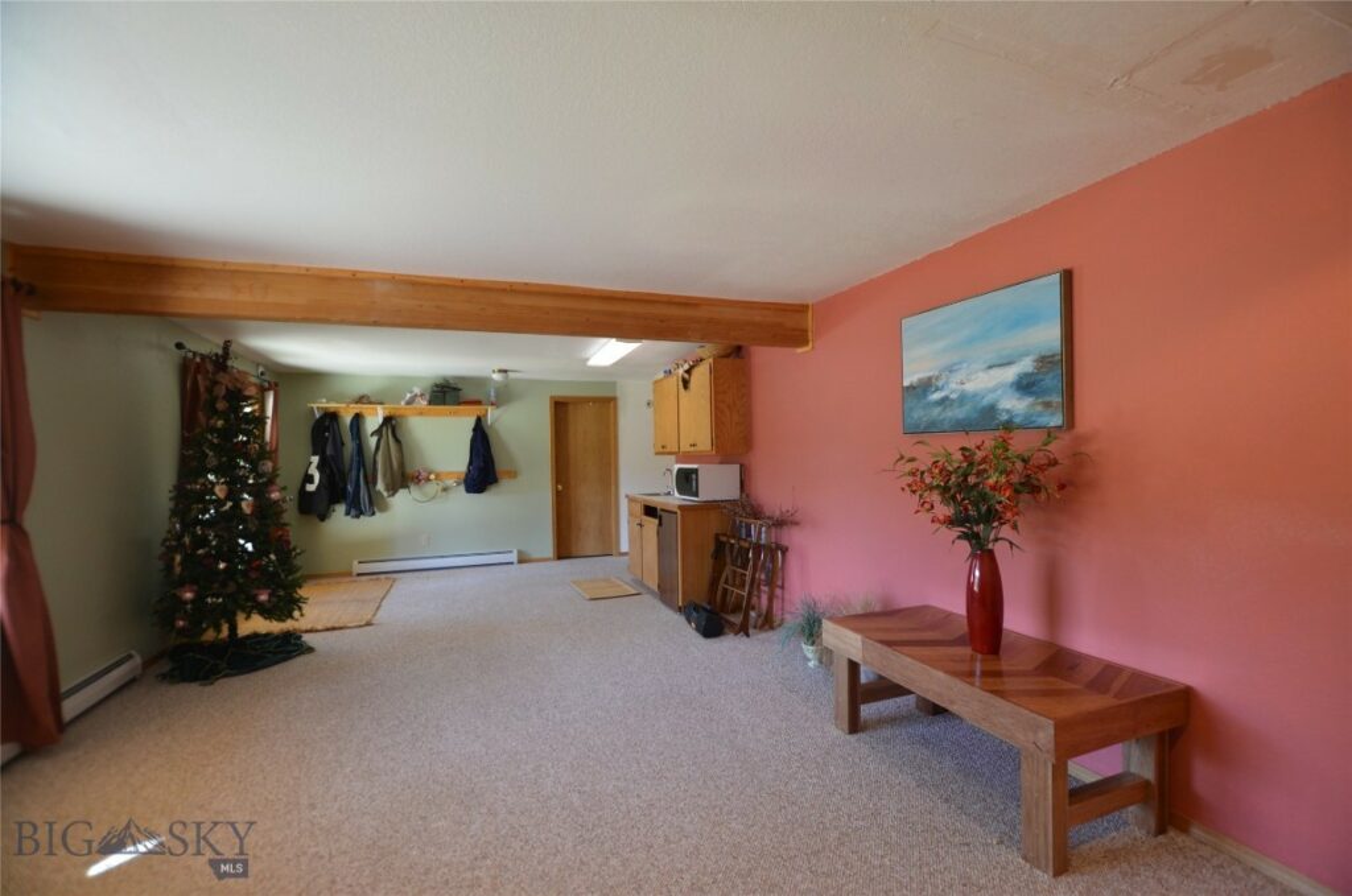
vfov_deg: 77.1
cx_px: 676
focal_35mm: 15
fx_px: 562
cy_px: 448
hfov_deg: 100.5
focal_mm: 10
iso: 500
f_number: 4
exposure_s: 1/60
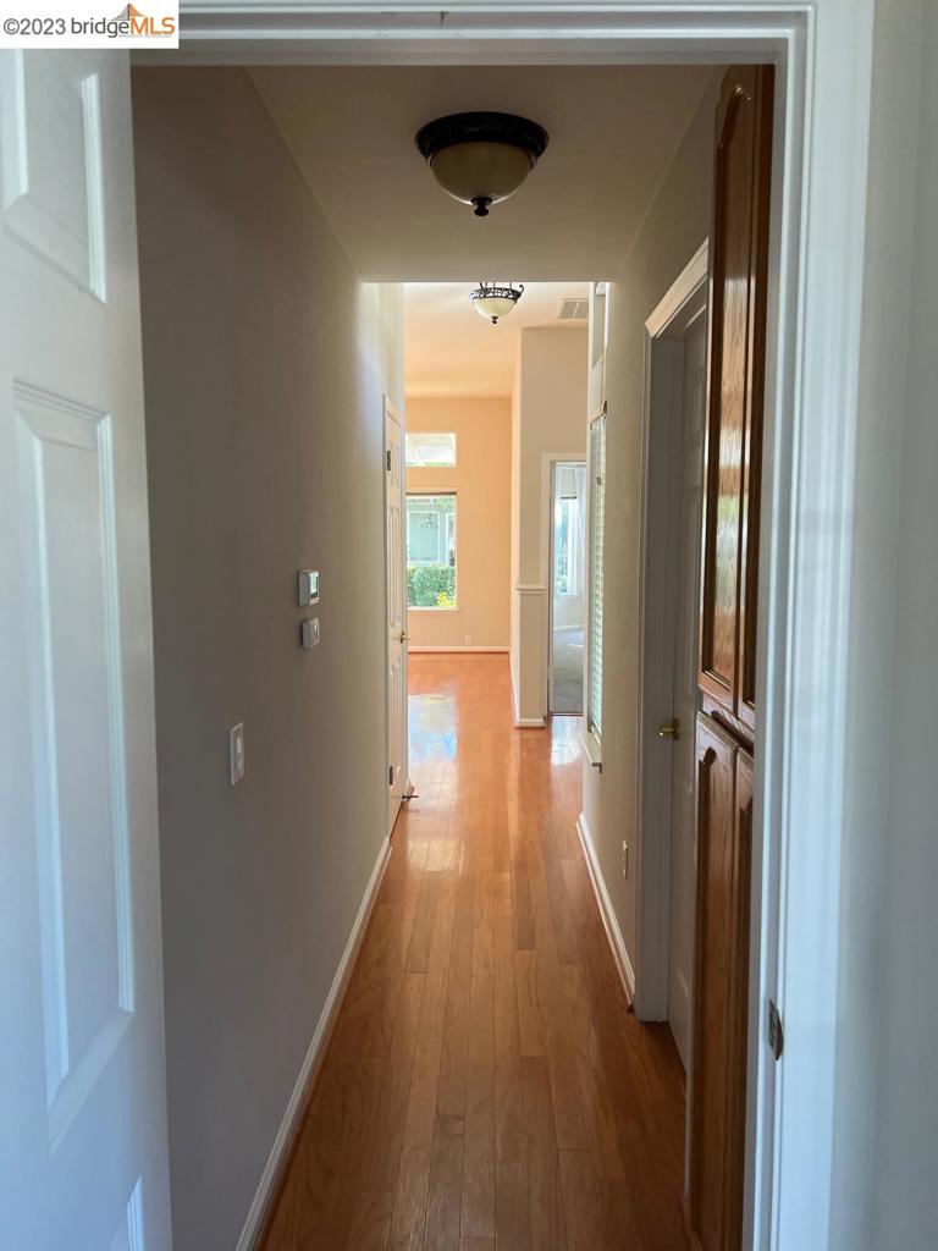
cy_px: 626
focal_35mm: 26
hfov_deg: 53.1
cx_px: 469
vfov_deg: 67.3
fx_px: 939
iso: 125
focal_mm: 5.7
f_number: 1.5
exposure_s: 1/121
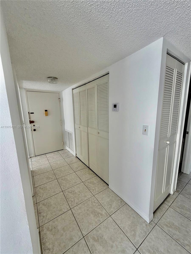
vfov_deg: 102.1
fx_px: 103
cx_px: 96
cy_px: 127
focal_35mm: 14
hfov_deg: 85.7
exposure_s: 1/121
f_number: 2.2
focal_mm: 2.22
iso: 64
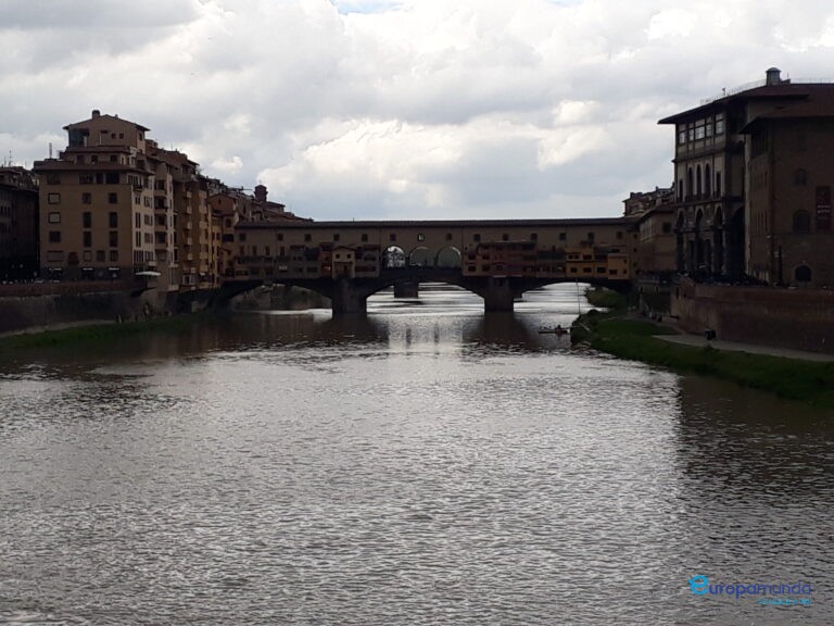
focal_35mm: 27
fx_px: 651
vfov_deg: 51.4
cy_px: 313
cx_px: 417
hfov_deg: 65.3
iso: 40
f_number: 1.9
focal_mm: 3.6
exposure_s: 1/1248
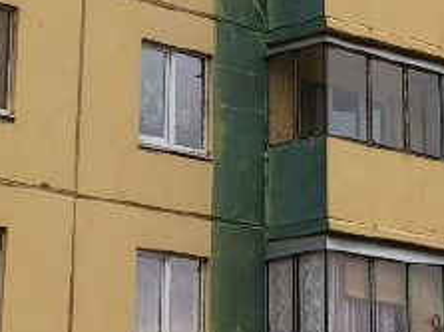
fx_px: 1718
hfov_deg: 14.7
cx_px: 225
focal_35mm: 134
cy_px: -84
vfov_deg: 10.8
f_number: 1.7
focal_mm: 5.35
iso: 80
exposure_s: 1/485
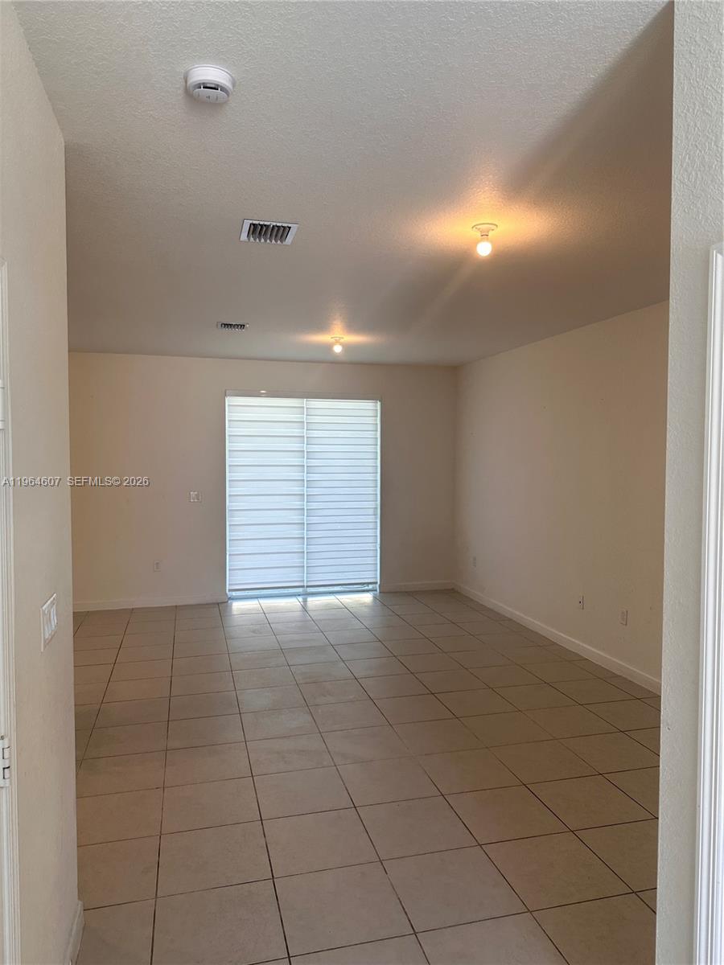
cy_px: 482
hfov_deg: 56.8
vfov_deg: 71.6
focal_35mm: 24
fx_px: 669
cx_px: 362
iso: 80
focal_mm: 6.86
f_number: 1.78
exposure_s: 1/120
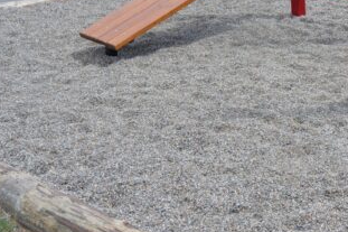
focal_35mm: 85
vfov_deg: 15.4
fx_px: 823
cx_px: 420
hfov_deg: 22.0
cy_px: -44
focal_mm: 23
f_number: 5
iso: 400
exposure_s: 1/1250
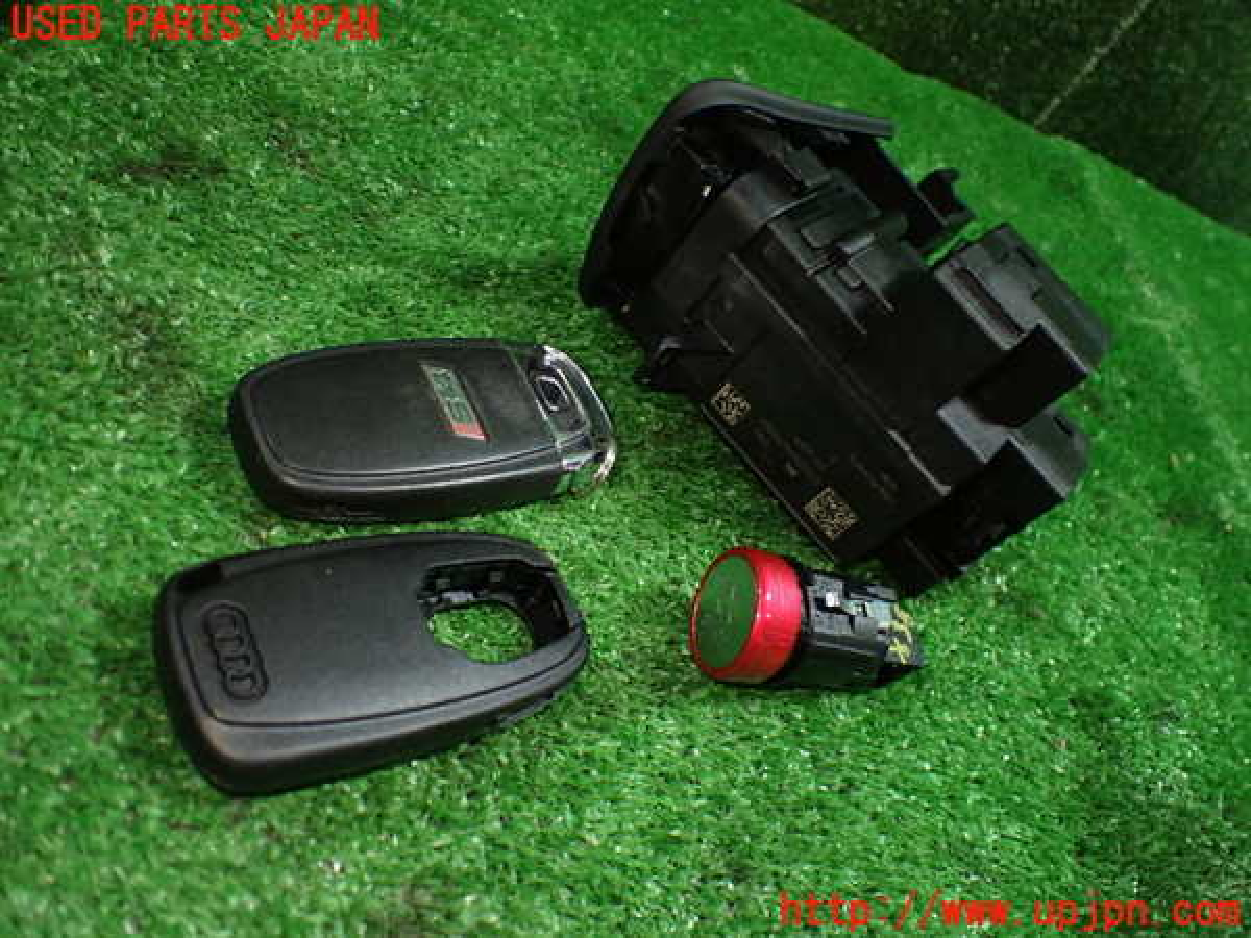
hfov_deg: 60.0
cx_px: 626
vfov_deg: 46.8
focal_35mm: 30
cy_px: 469
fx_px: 1084
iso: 800
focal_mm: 5.4
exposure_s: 1/125
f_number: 2.3
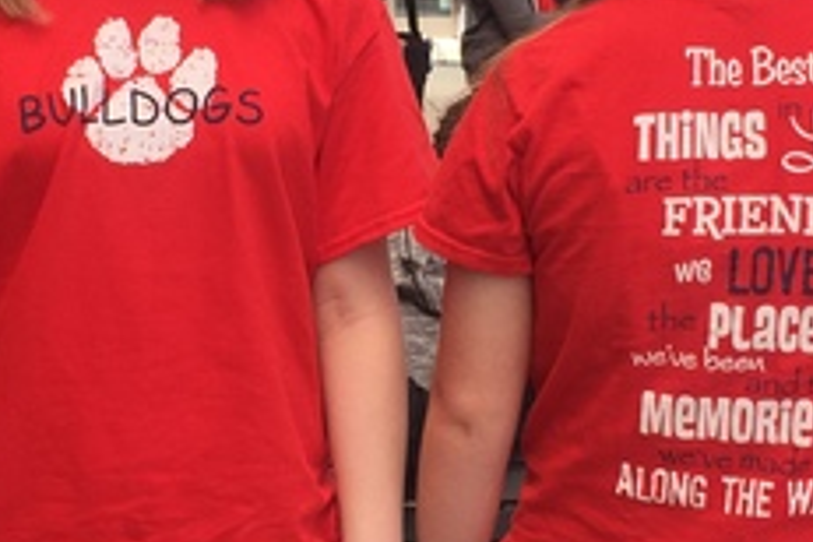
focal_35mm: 94
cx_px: 429
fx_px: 2123
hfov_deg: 21.7
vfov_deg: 14.5
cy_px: 222
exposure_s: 1/824
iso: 32
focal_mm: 4.15
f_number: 2.2
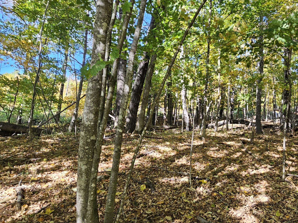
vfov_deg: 56.8
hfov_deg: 70.0
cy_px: 118
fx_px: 207
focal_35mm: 24
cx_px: 193
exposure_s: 1/120
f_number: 2.2
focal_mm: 2.2
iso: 50
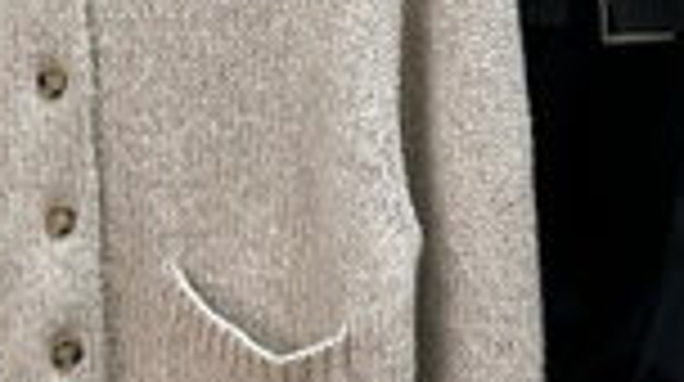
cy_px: 294
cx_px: 130
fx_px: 2083
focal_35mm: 115
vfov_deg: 10.5
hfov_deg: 18.5
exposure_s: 1/177
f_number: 1.78
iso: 64
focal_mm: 6.86
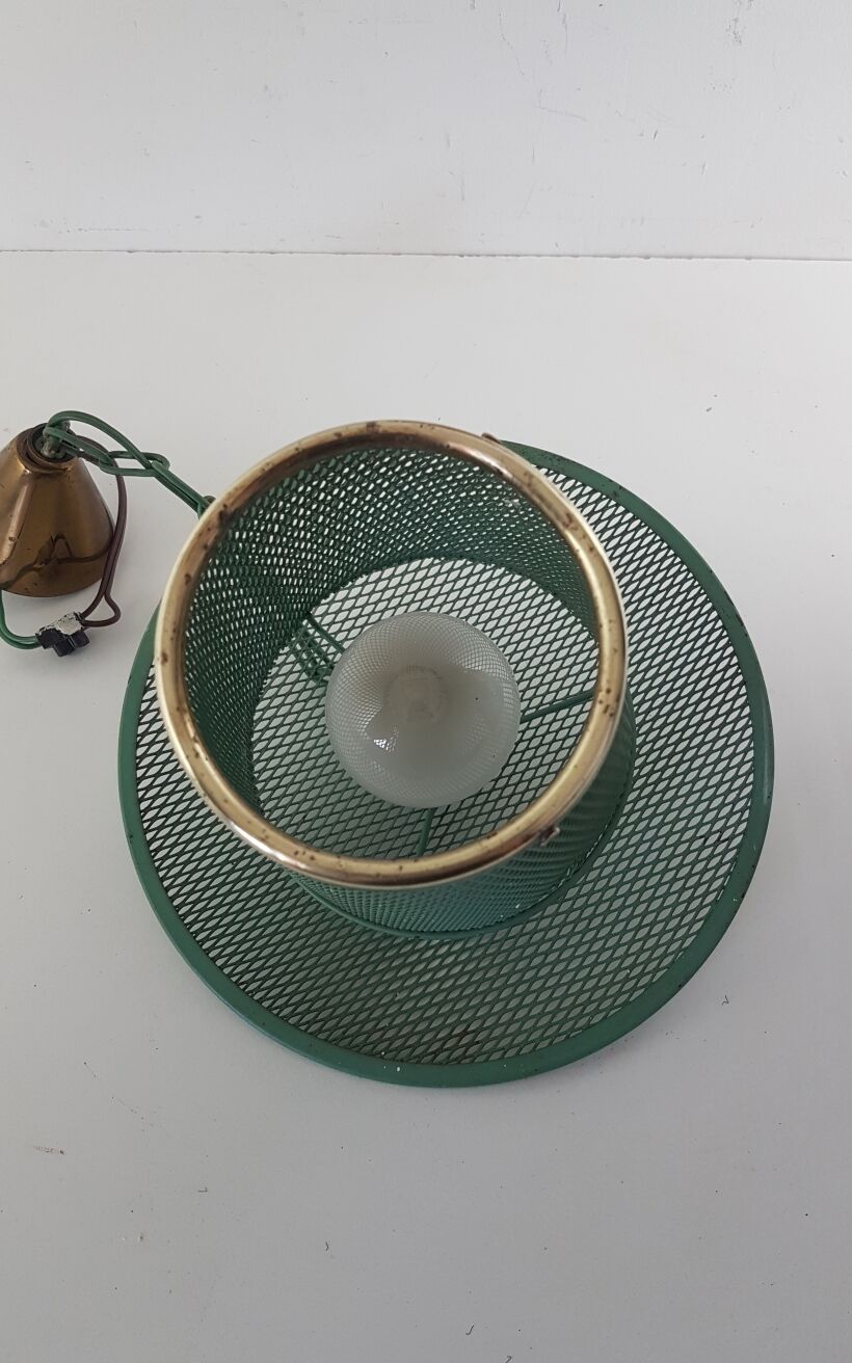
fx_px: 1040
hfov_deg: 44.5
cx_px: 453
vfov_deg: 66.5
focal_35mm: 28
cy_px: 676
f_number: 1.7
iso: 80
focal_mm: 4.2
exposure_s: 1/100
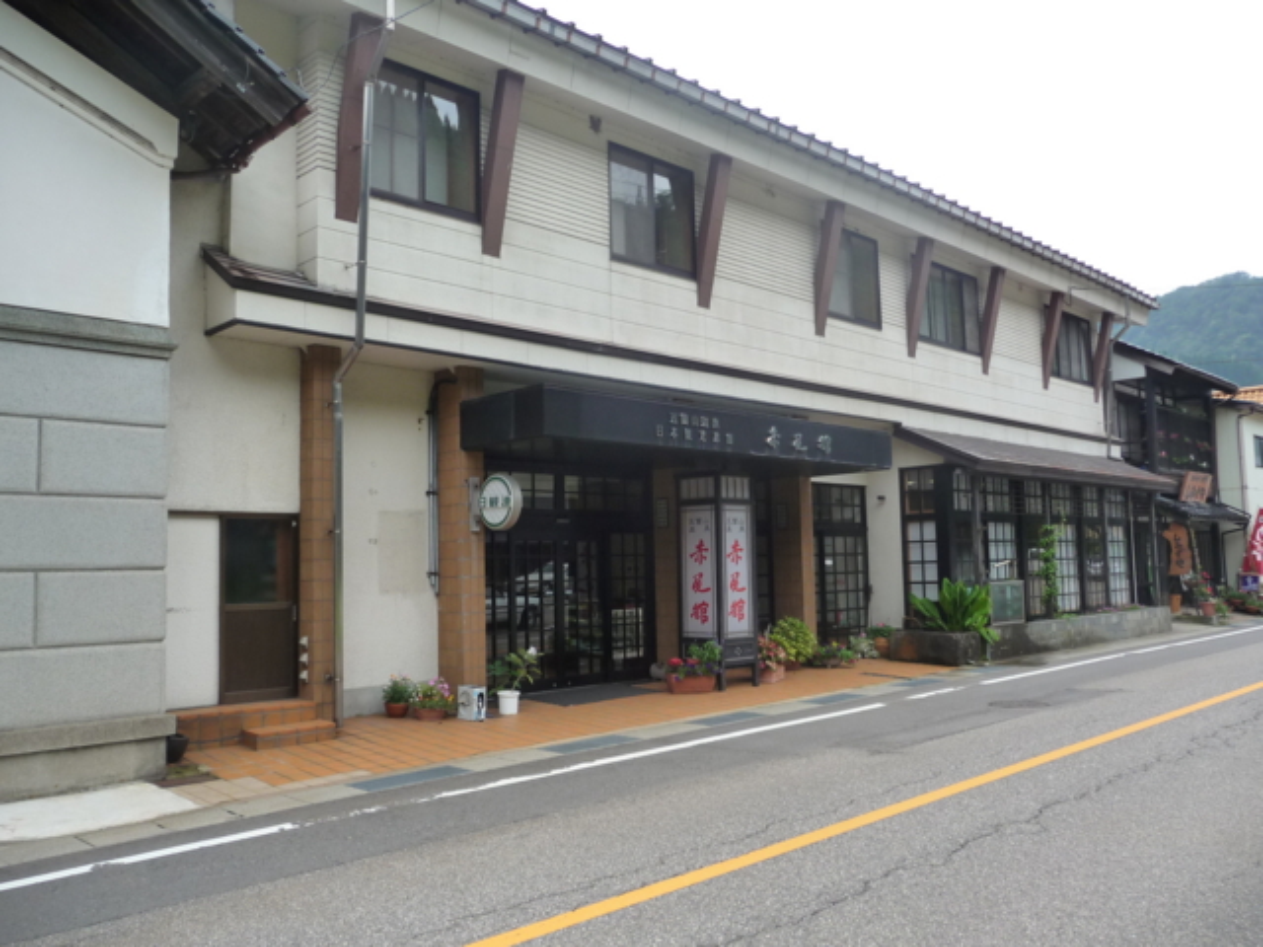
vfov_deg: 48.2
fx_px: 1058
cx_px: 632
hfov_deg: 61.7
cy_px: 474
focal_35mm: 29
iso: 160
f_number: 3.3
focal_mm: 4.7
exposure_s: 1/400
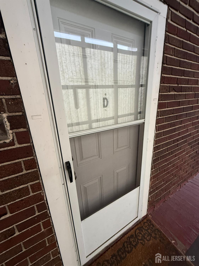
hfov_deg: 85.7
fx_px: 107
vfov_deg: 102.1
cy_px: 133
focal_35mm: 14
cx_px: 100
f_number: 2.2
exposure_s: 1/99
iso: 250
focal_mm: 2.22
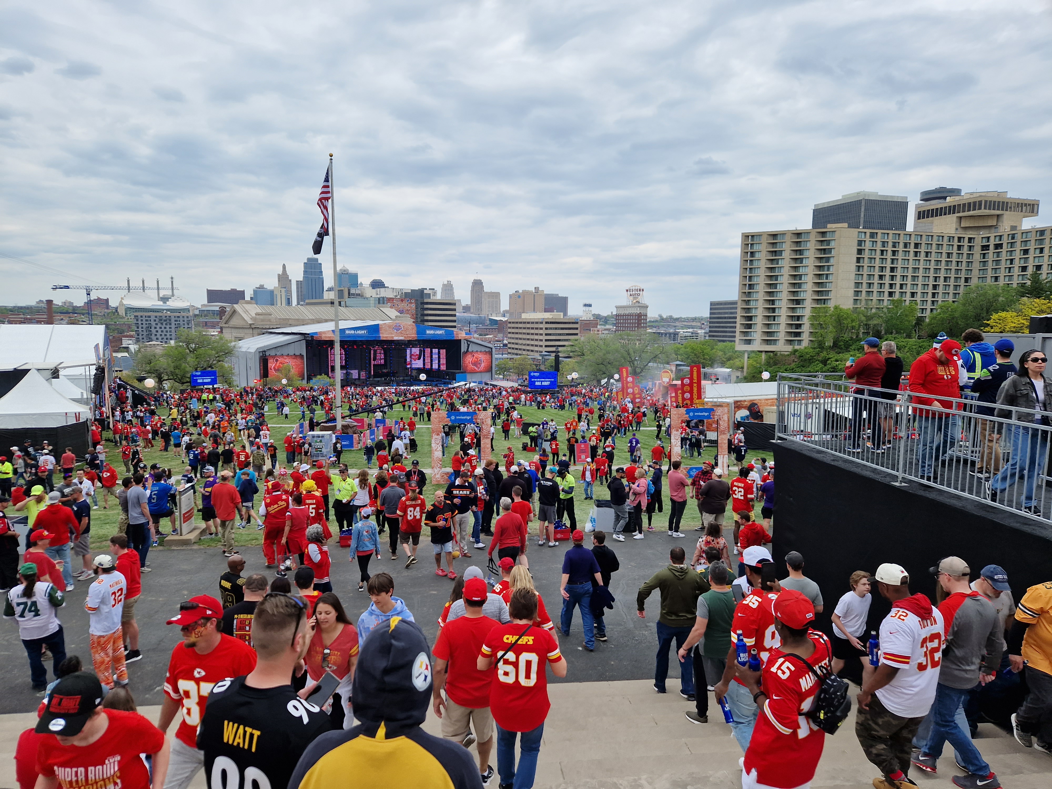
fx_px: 699
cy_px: 394
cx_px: 526
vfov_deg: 58.9
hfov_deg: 73.9
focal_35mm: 23
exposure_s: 1/1040
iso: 50
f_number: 1.8
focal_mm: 5.4
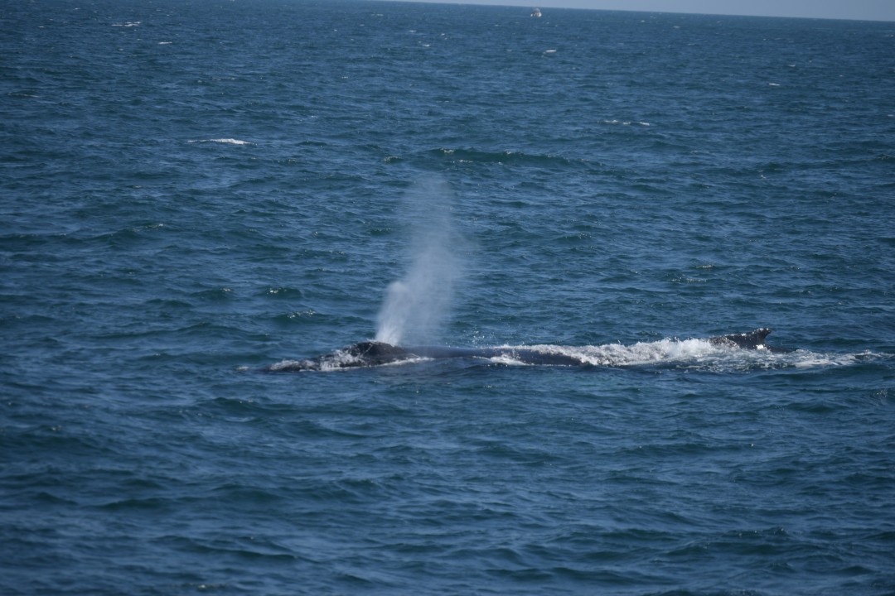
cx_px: 448
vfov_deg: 4.6
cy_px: 298
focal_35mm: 300
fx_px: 7458
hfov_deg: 6.9
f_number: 5.6
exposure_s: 1/1600
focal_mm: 200
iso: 200
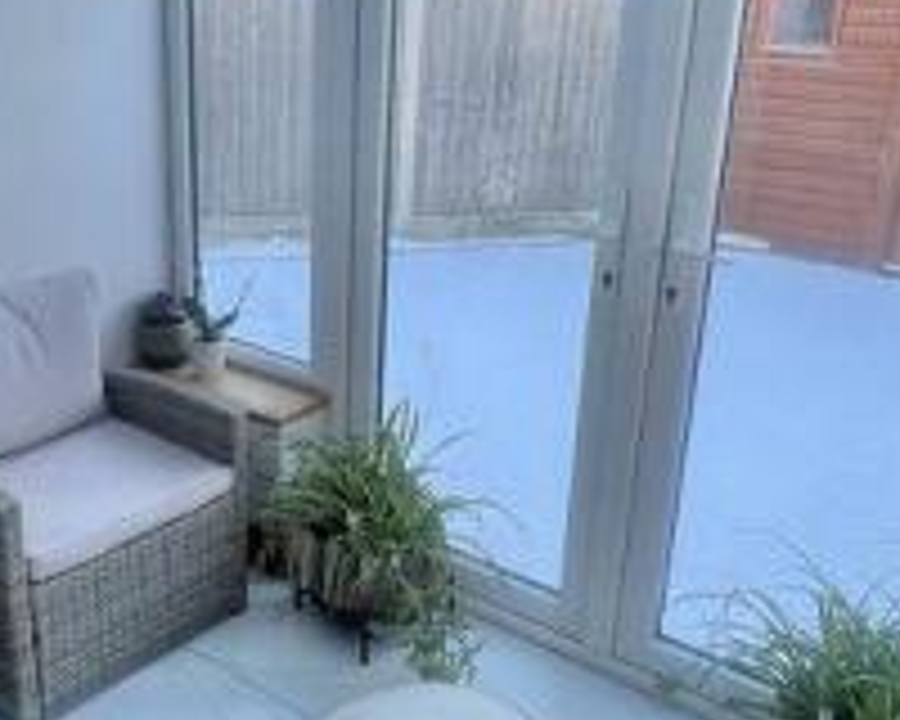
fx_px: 986
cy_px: 344
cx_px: 317
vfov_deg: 40.1
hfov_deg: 48.4
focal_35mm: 37
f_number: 1.8
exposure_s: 1/99
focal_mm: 1.57
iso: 32
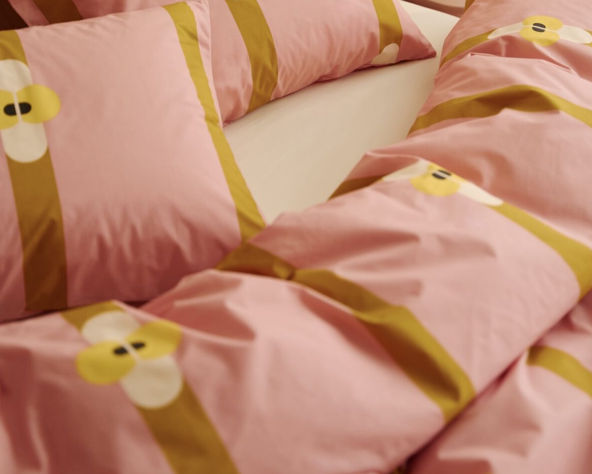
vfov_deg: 21.1
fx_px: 1244
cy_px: 55
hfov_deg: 26.8
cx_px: 296
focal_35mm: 71
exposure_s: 1/200
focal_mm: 50
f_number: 2.8
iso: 640
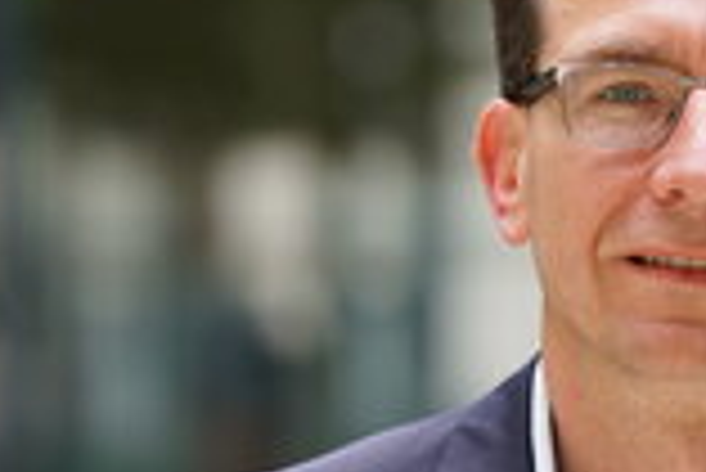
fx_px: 10403
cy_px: 247
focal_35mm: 530
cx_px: 675
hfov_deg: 3.9
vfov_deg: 2.6
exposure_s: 1/200
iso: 250
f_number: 4
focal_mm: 185
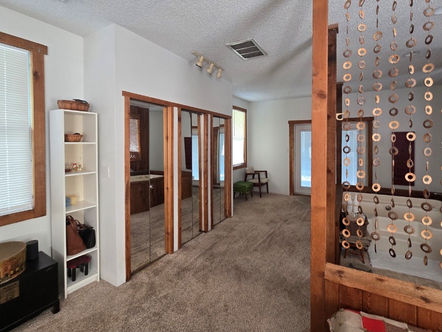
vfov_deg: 81.4
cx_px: 233
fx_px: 192
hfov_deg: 98.1
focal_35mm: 15
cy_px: 145
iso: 125
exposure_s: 1/60
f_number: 2.2
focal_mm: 2.2
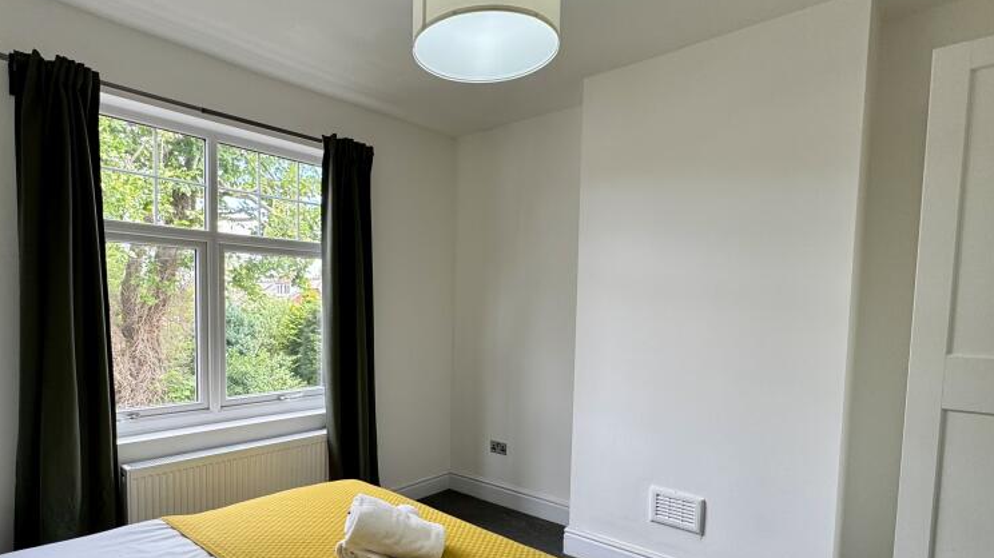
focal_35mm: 21
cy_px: 348
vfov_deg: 53.0
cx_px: 418
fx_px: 553
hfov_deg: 83.2
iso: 50
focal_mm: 2.22
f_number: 2.2
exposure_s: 1/99
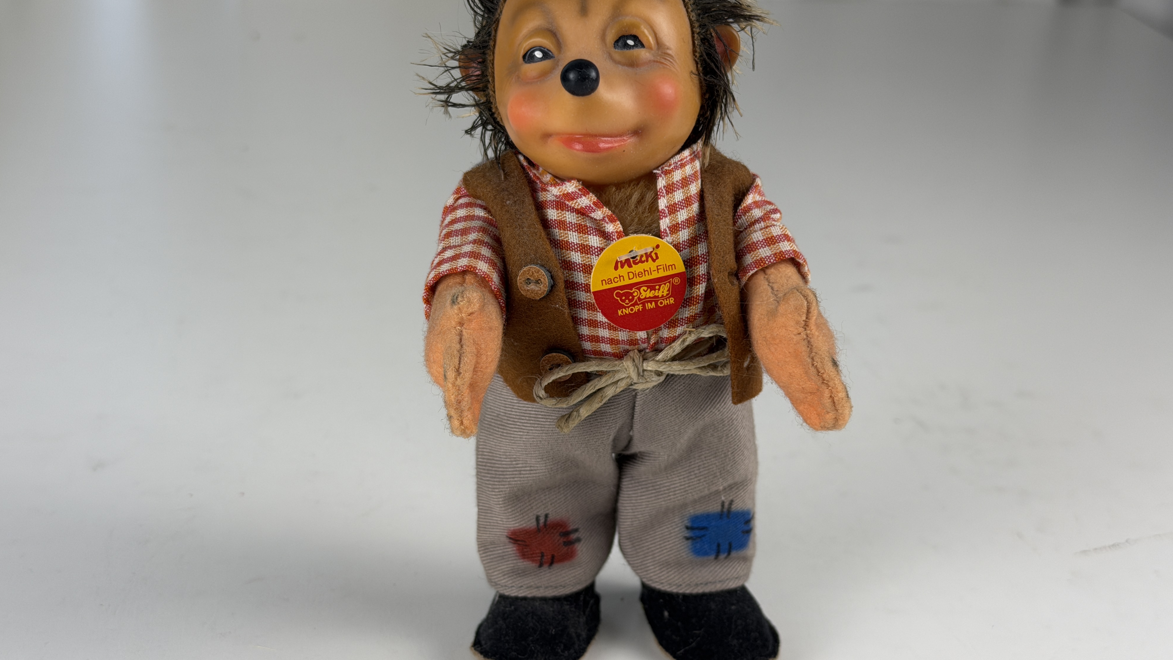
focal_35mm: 53
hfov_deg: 39.2
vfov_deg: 22.6
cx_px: 583
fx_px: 1649
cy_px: 313
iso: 50
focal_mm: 6.76
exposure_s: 1/139
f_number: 1.78
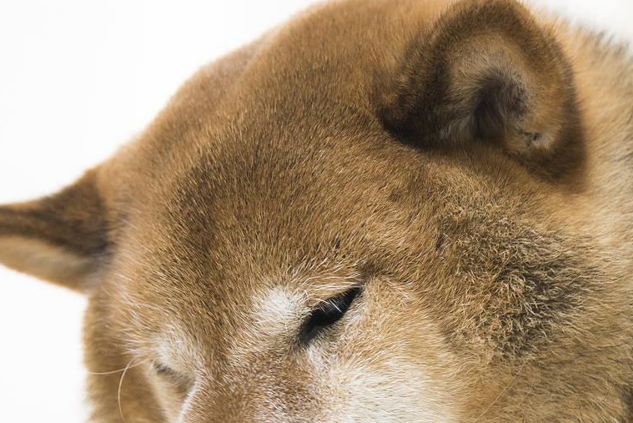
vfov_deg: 3.6
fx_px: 6720
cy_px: 353
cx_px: 670
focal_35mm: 382
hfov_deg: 5.4
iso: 800
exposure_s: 1/60
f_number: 4
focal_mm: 145
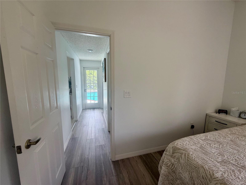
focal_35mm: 14
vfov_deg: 85.7
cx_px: 123
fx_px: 99
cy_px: 92
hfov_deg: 102.1
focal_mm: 2.22
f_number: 2.2
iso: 64
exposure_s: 1/112
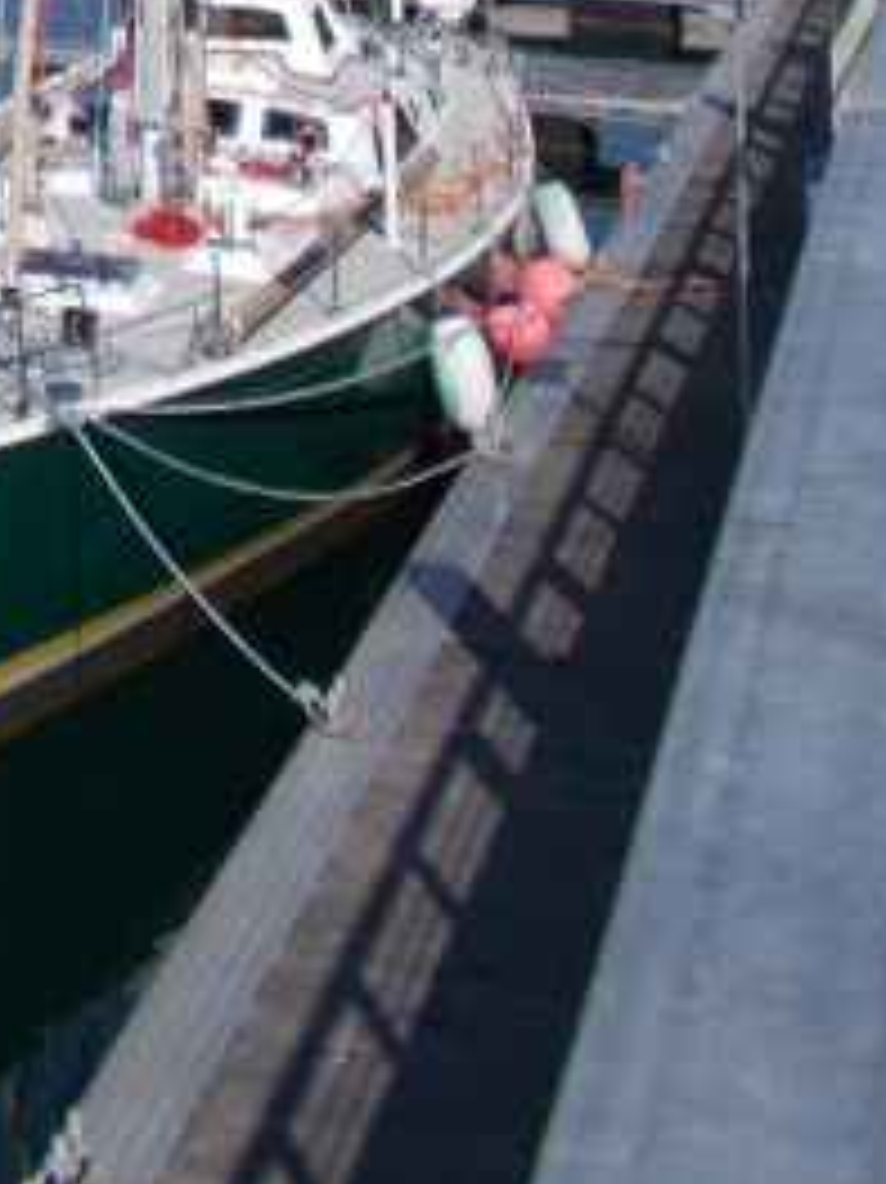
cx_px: -272
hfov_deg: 15.7
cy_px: -837
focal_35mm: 89
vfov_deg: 18.2
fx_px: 3040
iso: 80
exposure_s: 1/250
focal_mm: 4.6
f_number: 8
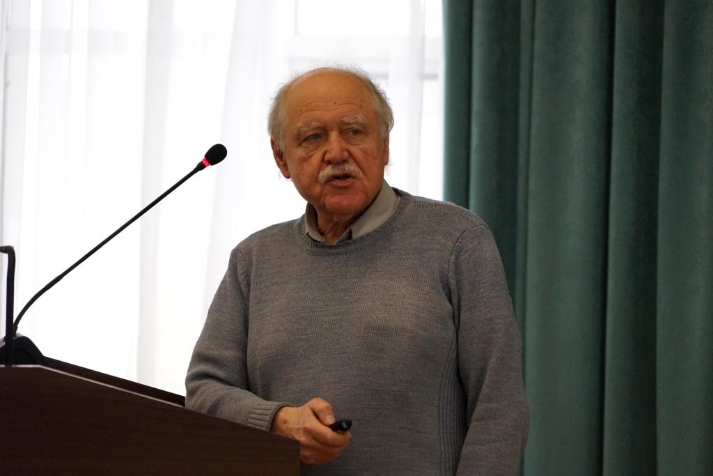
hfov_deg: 8.6
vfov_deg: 5.7
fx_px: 4754
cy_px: 238
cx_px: 356
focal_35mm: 240
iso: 3200
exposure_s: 1/250
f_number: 6.3
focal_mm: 240
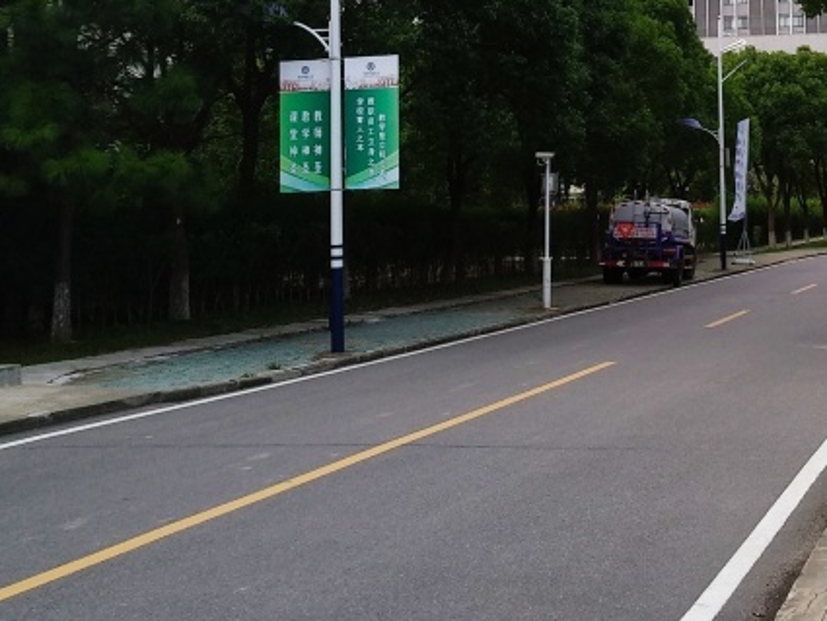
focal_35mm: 53
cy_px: 41
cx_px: 732
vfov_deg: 26.4
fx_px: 1267
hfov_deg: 34.3
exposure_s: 1/117
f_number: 2.2
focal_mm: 3.81
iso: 125
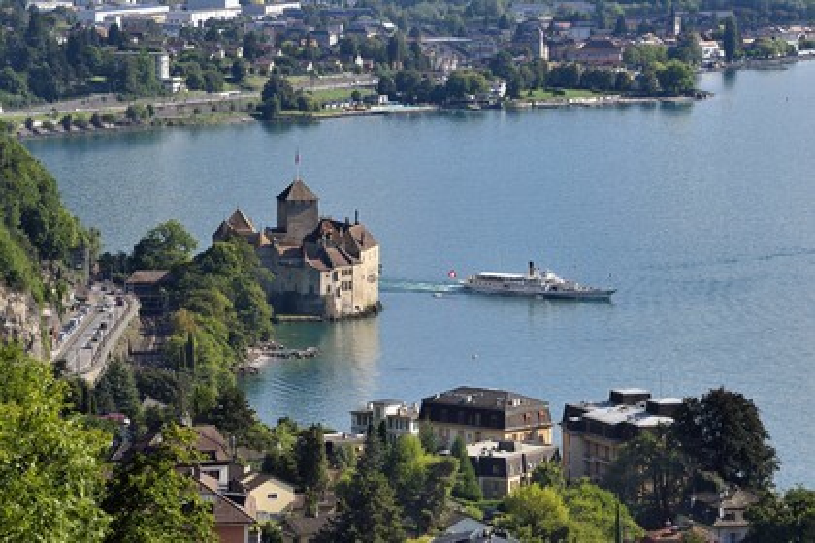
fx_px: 4527
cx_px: 408
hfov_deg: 10.3
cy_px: 272
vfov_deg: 6.9
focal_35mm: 200
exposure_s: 1/250
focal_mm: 200
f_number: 11
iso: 200
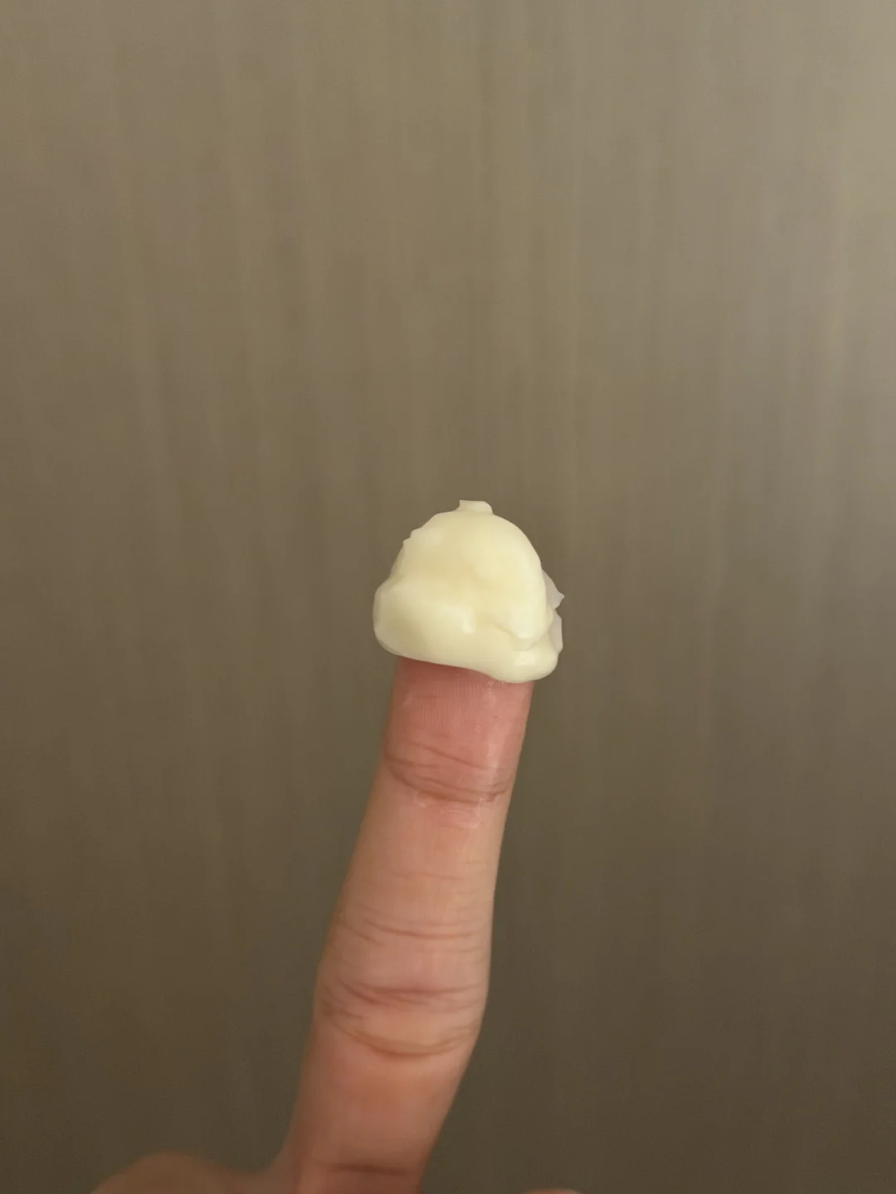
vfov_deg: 39.7
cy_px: 597
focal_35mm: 48
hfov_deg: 30.3
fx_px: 1657
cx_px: 448
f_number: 1.78
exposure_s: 1/30
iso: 640
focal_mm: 6.76
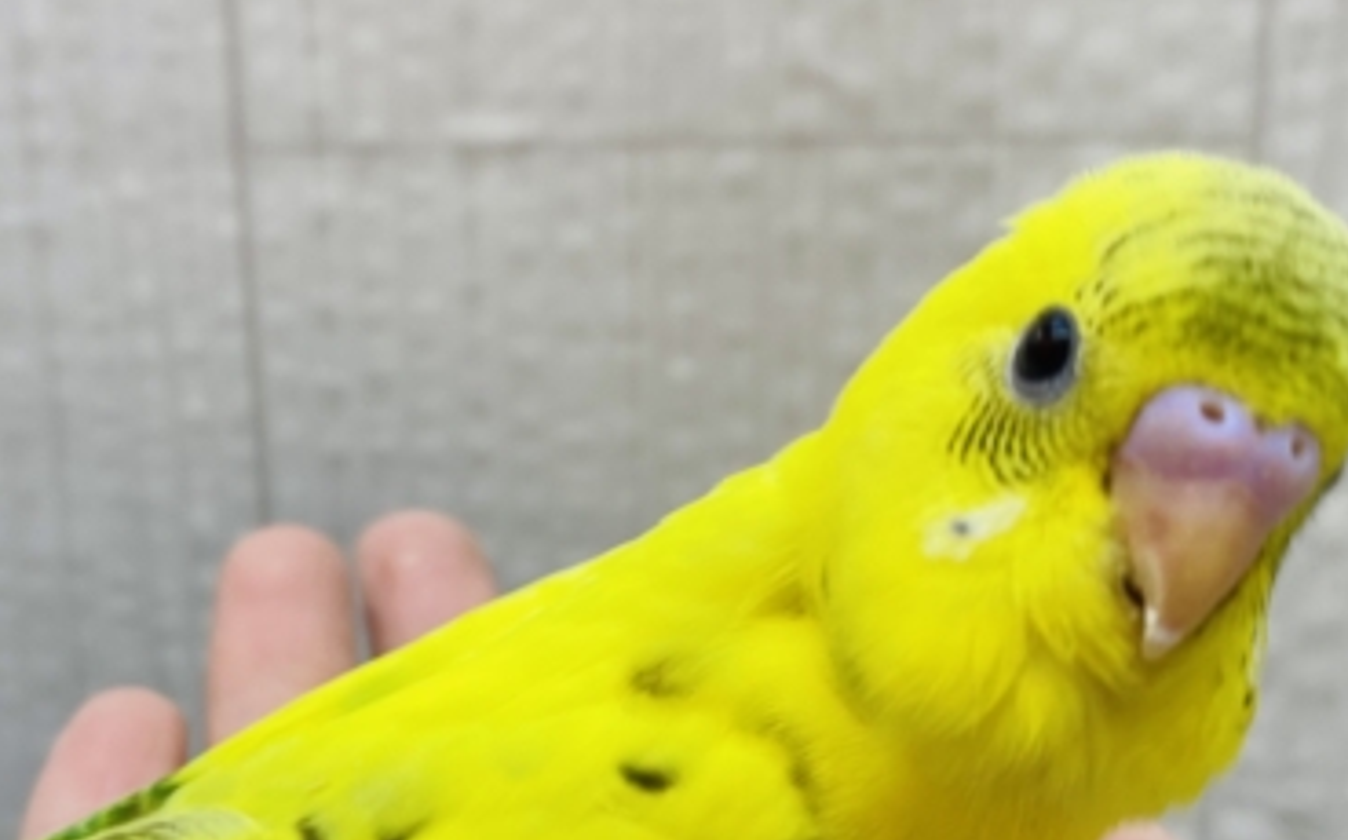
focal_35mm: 46
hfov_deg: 43.2
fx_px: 1689
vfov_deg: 27.5
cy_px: 650
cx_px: 508
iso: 50
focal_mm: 4.25
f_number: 1.8
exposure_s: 1/100
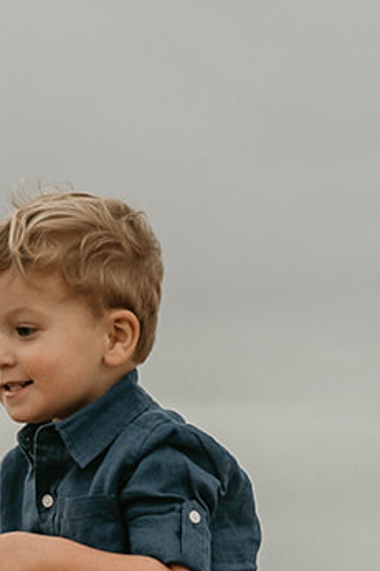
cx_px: 207
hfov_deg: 5.3
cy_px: 817
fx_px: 4116
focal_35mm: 260
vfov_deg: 7.8
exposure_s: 1/200
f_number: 2.8
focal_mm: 56
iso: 800
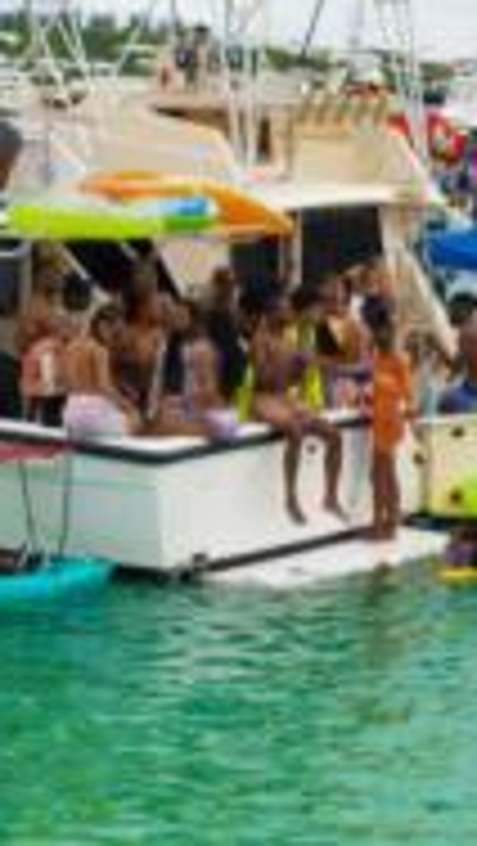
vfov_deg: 15.1
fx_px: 3187
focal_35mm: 142
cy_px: 385
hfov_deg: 8.5
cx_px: 598
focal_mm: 34
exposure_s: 1/320
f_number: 9
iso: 100
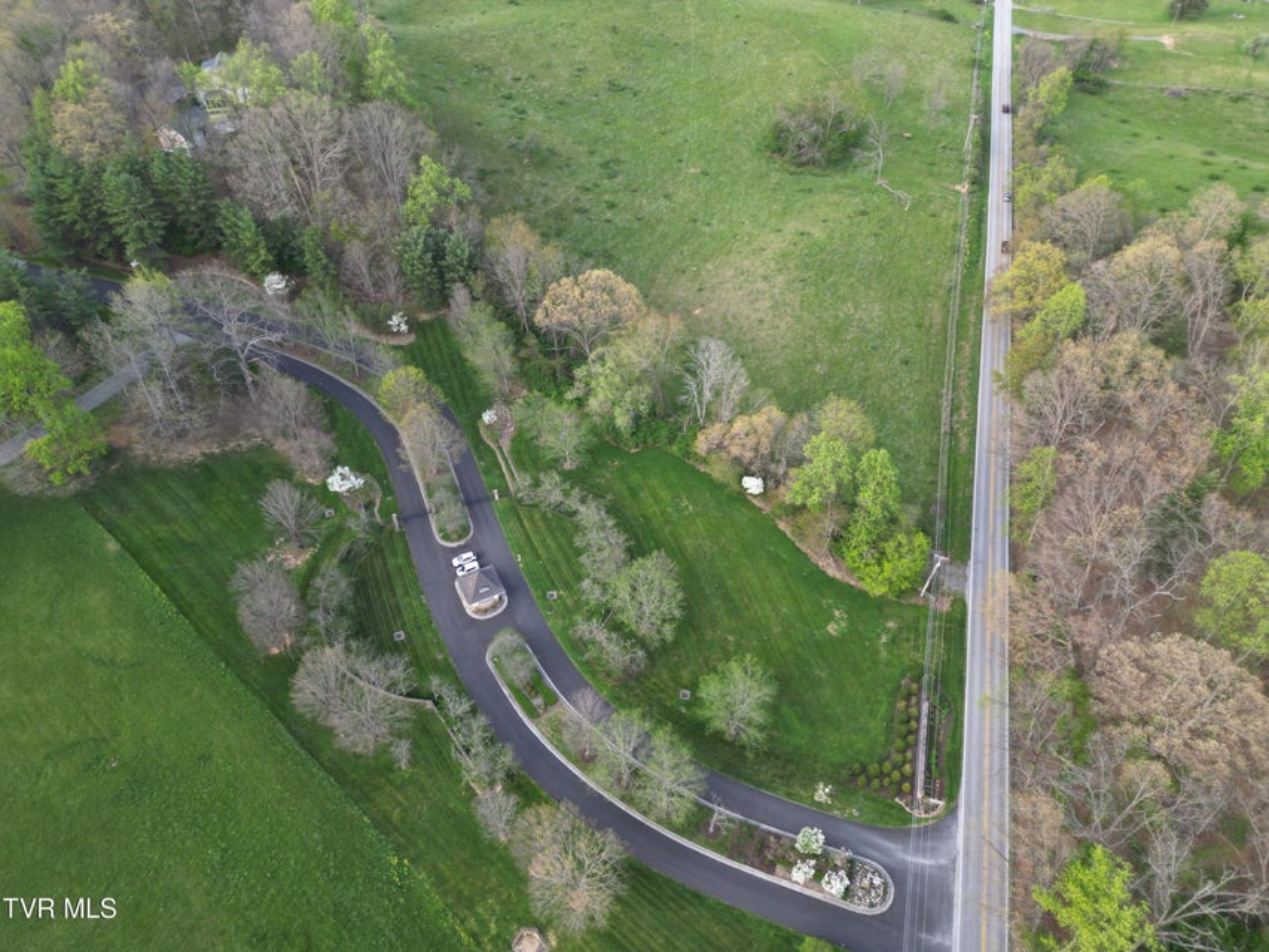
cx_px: 634
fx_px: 880
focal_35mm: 24
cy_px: 476
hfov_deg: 71.6
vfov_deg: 56.8
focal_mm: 6.72
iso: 110
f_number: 1.7
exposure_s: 1/200
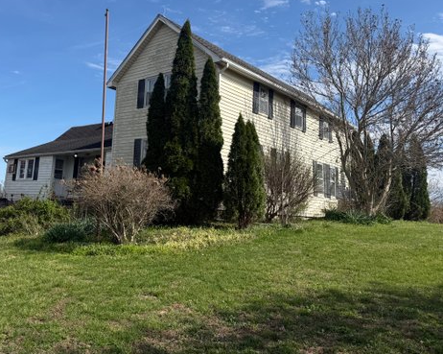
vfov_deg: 45.3
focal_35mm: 32
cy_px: 128
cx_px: 142
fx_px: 419
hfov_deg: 54.4
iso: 80
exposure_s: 1/4405
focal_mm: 6.76
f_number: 1.78
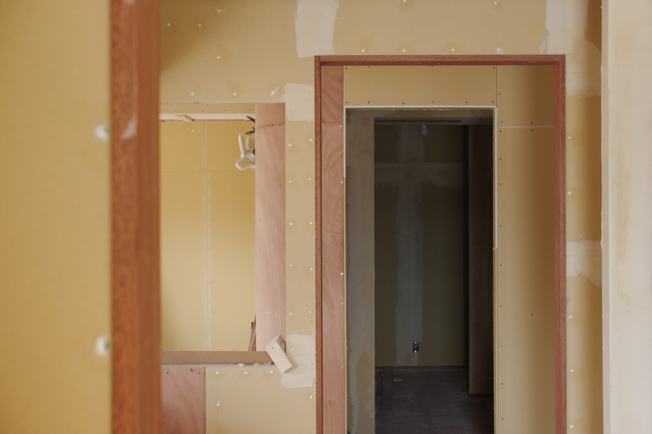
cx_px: 326
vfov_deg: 29.8
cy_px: 217
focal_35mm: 45
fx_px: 814
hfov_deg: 43.6
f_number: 5.6
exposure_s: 1/30
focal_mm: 30
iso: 400
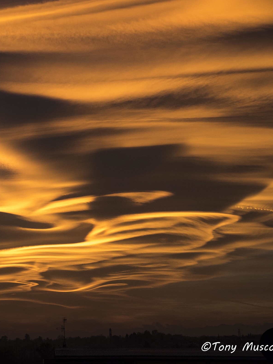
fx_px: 946
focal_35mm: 90
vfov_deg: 21.8
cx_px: 12
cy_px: 181
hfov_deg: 16.1
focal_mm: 62
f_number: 6.3
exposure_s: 1/640
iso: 1000
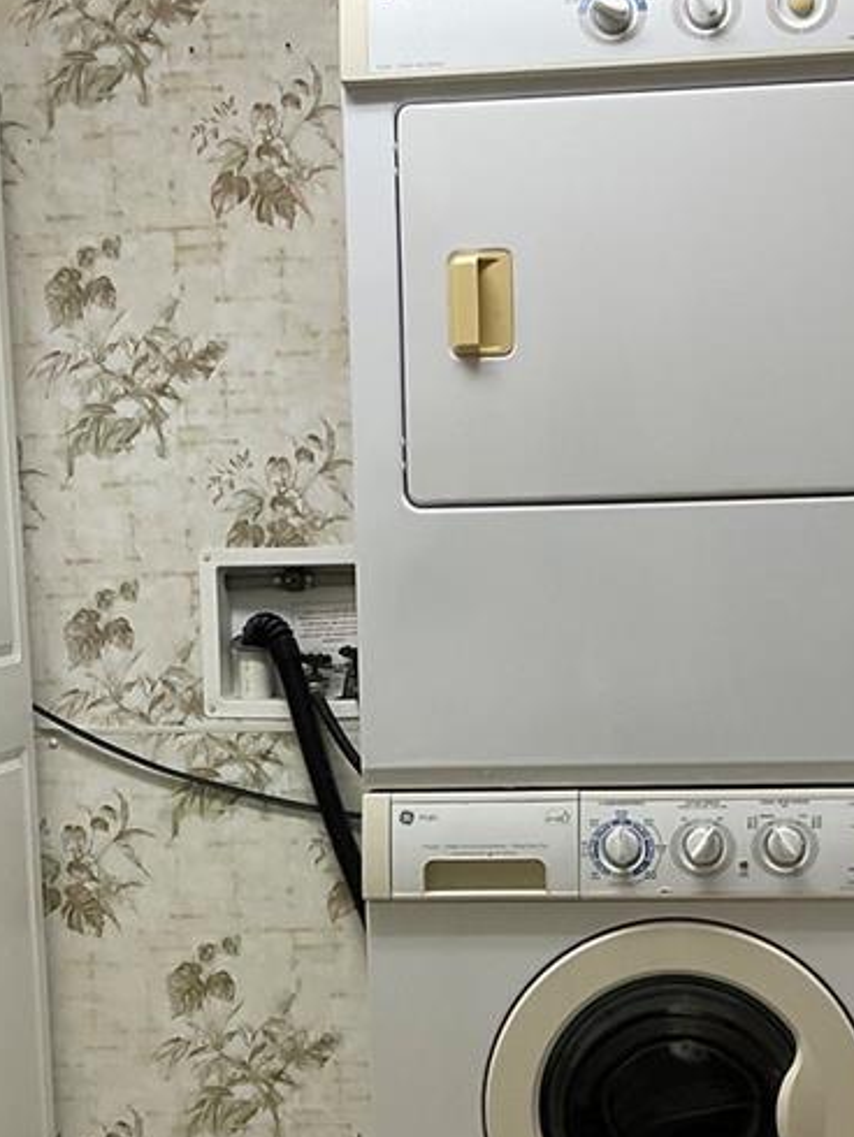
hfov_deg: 20.7
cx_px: 436
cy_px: 845
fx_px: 2333
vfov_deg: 27.0
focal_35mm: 71
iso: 40
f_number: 1.8
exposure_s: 1/60
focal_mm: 3
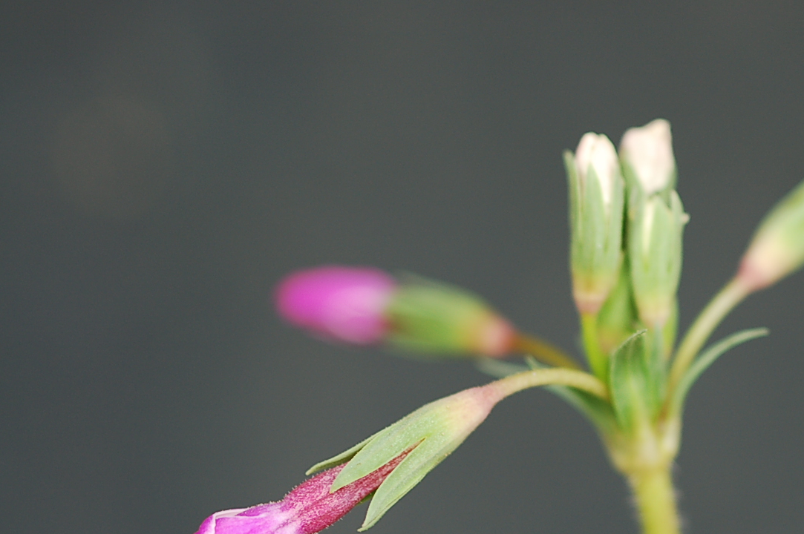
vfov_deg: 6.3
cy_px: 360
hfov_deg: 9.4
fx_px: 4880
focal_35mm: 219
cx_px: 556
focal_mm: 105
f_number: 4
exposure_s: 1/100
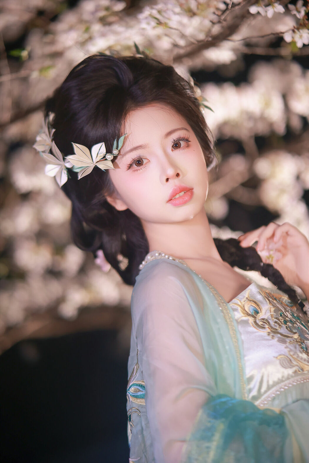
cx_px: 154
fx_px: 1094
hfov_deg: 16.1
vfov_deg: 23.9
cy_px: 232
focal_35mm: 85
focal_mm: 85
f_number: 1.8
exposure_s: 1/500
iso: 2000
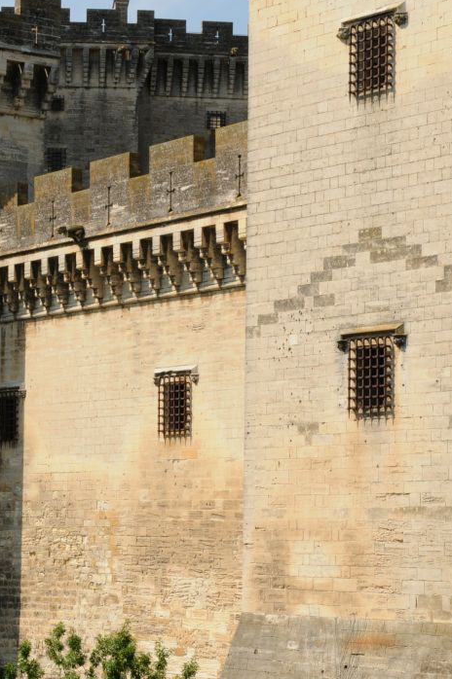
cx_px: 90
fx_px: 1868
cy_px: 344
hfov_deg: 13.7
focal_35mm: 99
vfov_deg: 20.6
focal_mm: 30
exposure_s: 1/500
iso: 500
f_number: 11
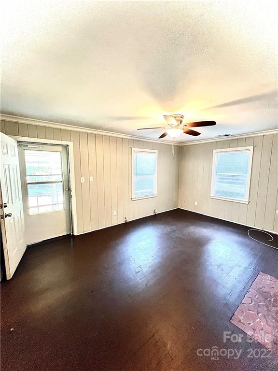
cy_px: 186
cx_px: 139
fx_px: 139
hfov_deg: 89.9
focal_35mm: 13
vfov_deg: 106.2
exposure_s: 1/60
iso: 250
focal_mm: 1.57
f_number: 1.8
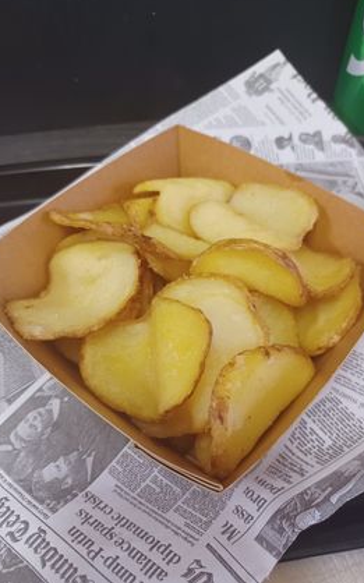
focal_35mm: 27
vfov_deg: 68.4
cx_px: 201
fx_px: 429
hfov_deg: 45.9
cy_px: 287
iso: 400
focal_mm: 4.6
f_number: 1.8
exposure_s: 1/33.3
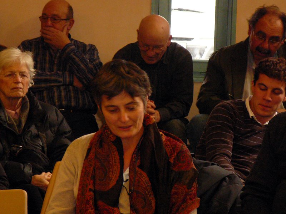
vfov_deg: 8.4
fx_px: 1462
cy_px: 107
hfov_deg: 11.2
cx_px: 143
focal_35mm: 177
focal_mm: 26.3
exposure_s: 1/30
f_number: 4
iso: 400
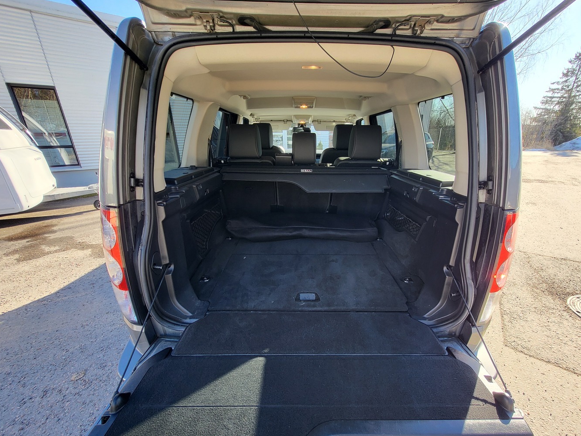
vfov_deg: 85.6
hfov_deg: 102.0
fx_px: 235
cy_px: 233
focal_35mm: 14
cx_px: 300
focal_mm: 1.74
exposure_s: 1/120
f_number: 2.2
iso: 32
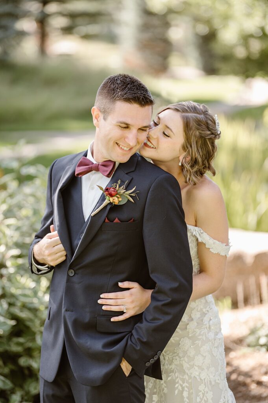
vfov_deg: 15.2
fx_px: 1510
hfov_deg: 10.1
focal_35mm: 135
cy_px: 202
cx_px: 134
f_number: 2.8
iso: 320
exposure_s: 1/400
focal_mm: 135
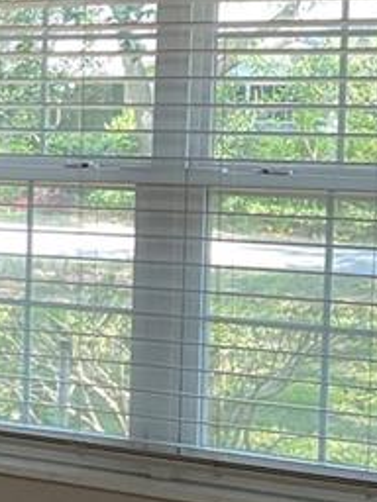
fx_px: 1975
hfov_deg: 10.4
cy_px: 227
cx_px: -269
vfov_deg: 14.5
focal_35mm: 136
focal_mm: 3
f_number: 1.8
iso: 64
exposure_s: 1/60
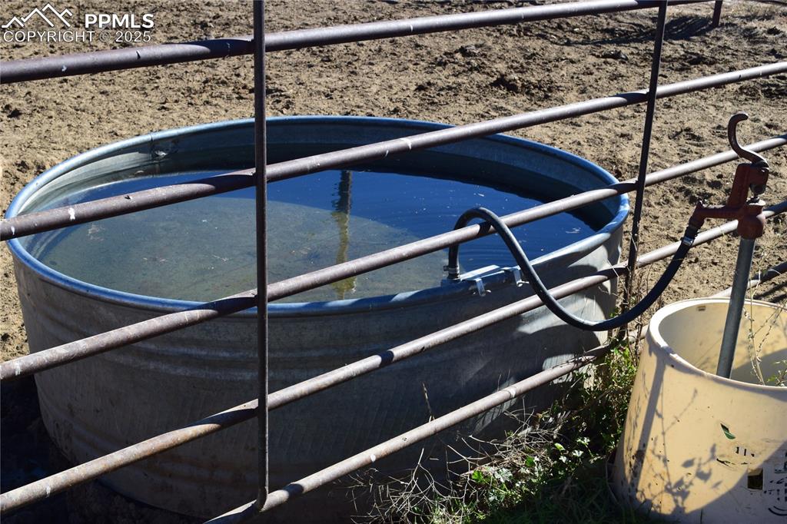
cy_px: 262
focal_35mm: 48
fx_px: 1049
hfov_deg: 41.1
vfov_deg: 28.1
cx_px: 394
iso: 400
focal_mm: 32
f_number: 10
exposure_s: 1/320
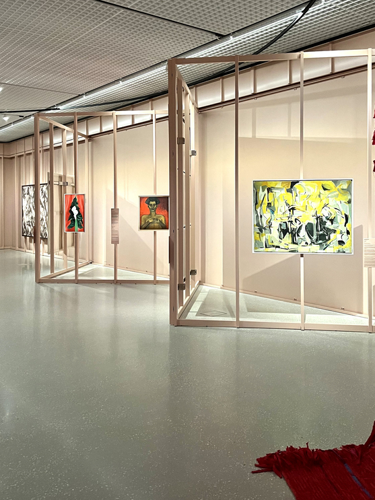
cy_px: 209
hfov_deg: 40.5
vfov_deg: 52.4
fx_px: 506
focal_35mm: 35
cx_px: 221
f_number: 1.5
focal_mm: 5.7
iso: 500
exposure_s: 1/50
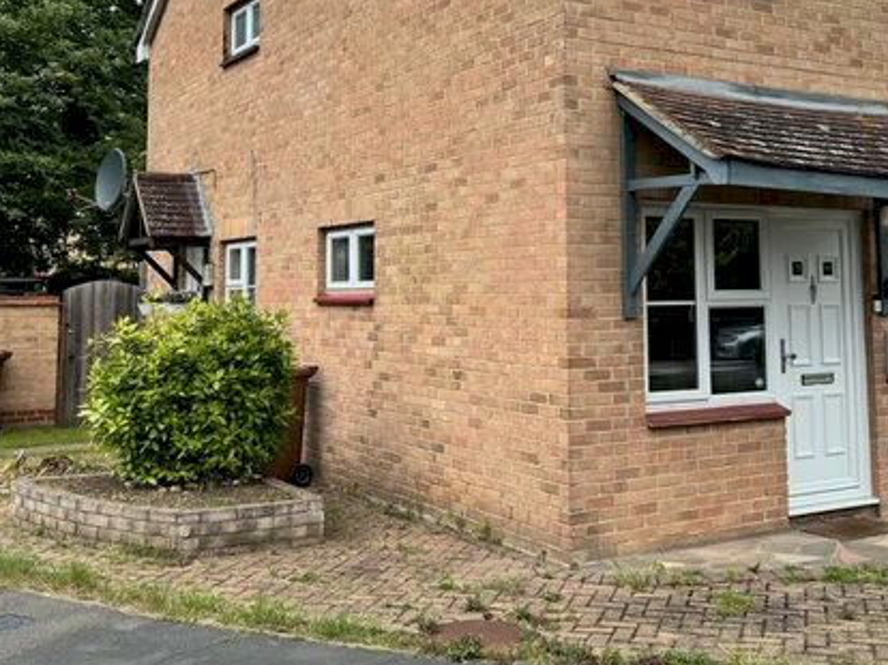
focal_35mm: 44
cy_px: 164
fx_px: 1128
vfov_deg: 32.2
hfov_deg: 42.7
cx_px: 545
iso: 50
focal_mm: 5.7
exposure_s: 1/1869
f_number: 1.5
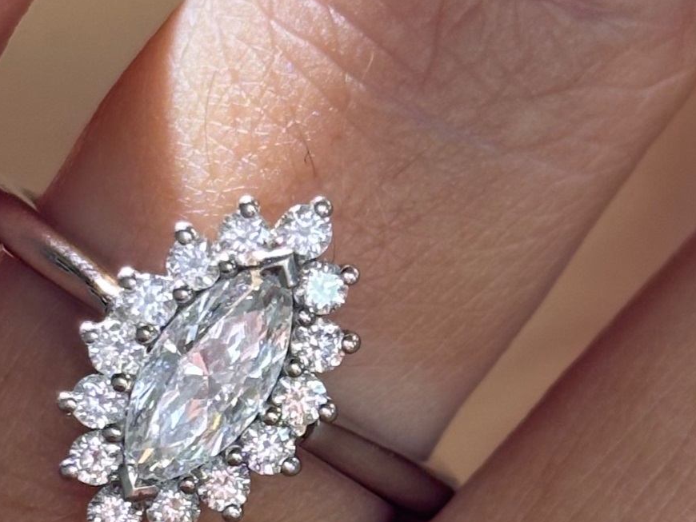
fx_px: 3077
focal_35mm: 153
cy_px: 328
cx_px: 277
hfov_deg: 12.9
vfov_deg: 9.7
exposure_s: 1/104
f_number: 1.6
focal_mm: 5.96
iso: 50
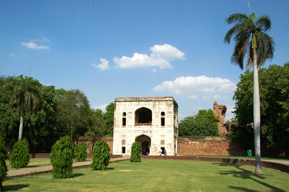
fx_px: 301
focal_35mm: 38
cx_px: 144
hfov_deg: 51.3
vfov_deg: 35.5
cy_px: 96
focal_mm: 25
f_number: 11
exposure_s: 1/320
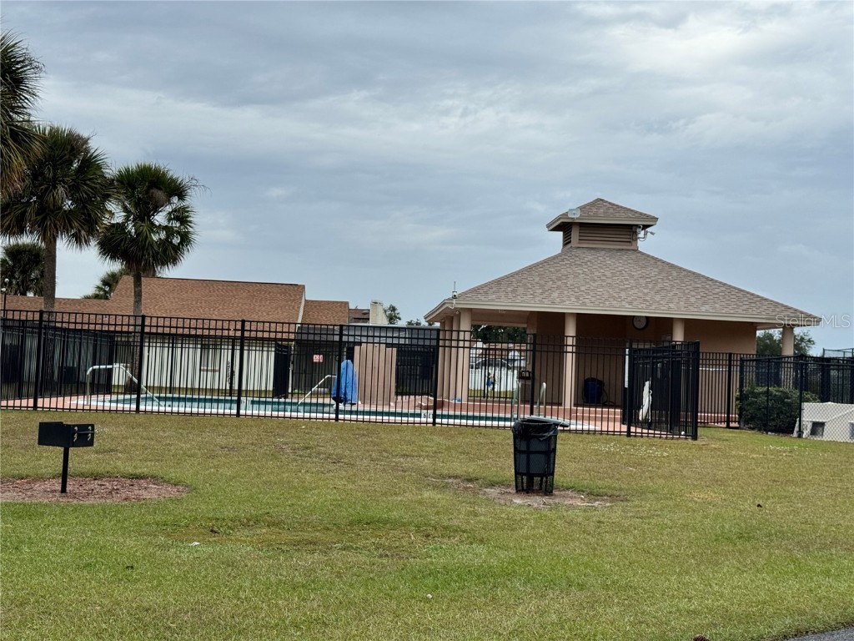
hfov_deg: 39.7
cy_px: 320
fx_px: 1184
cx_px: 427
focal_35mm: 48
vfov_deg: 30.3
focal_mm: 6.76
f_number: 1.78
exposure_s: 1/3096
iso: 64
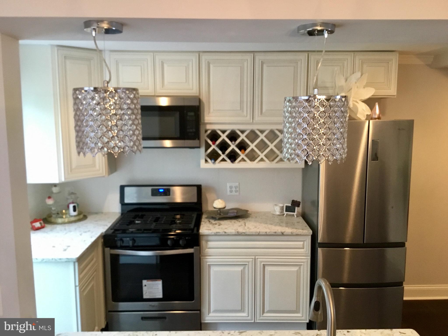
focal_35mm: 31
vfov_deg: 45.4
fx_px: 401
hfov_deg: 58.4
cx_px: 224
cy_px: 168
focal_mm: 3.3
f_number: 2.4
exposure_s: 1/30
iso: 125
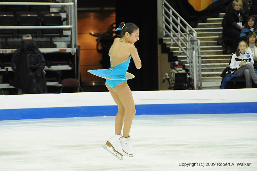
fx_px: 1445
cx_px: 128
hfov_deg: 10.2
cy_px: 86
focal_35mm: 202
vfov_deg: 6.8
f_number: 5.6
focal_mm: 135
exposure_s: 1/500
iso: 3200
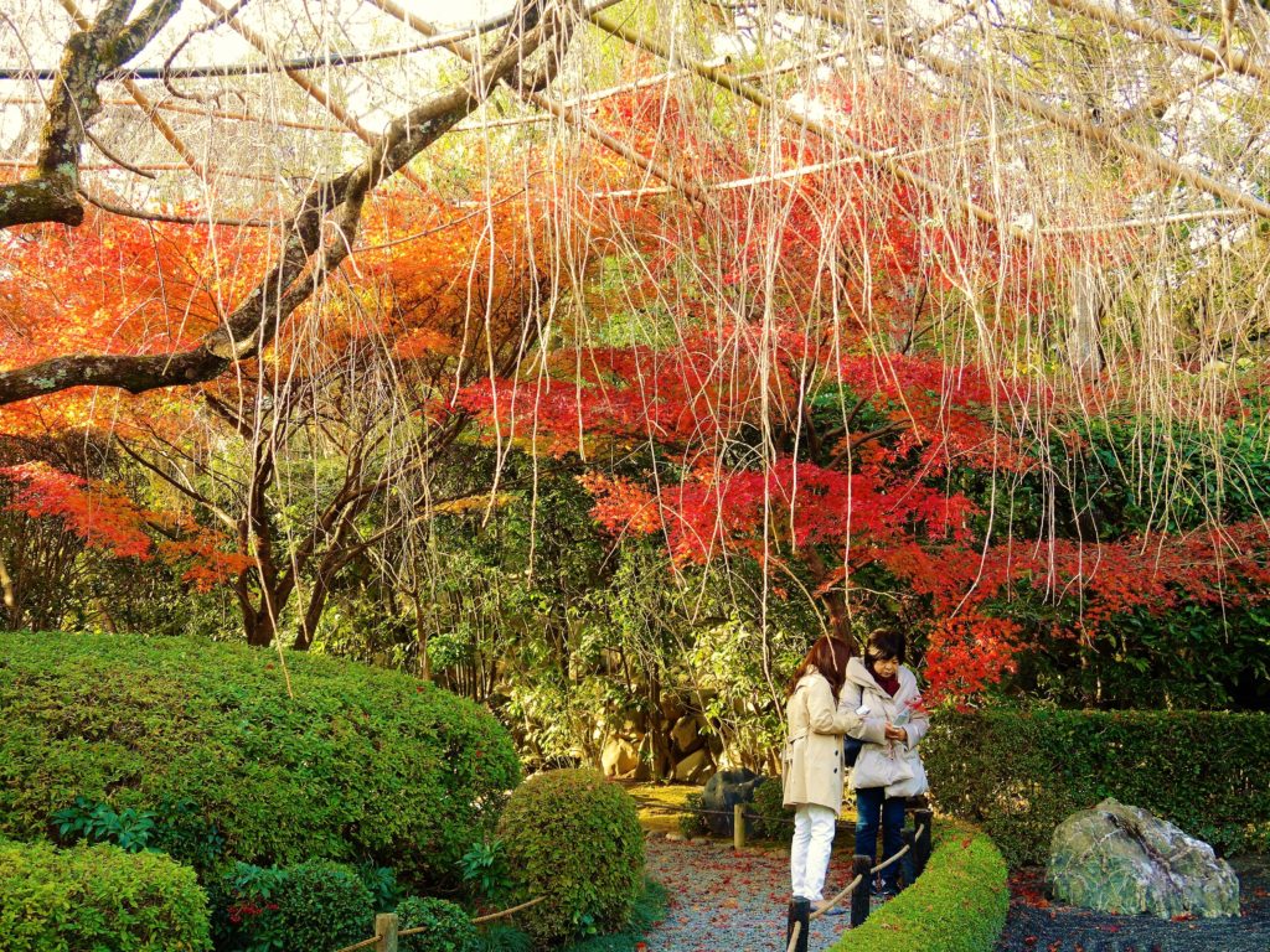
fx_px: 1834
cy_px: 476
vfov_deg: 29.1
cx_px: 635
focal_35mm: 50
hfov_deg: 38.2
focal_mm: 11
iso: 80
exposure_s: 1/60
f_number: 2.8
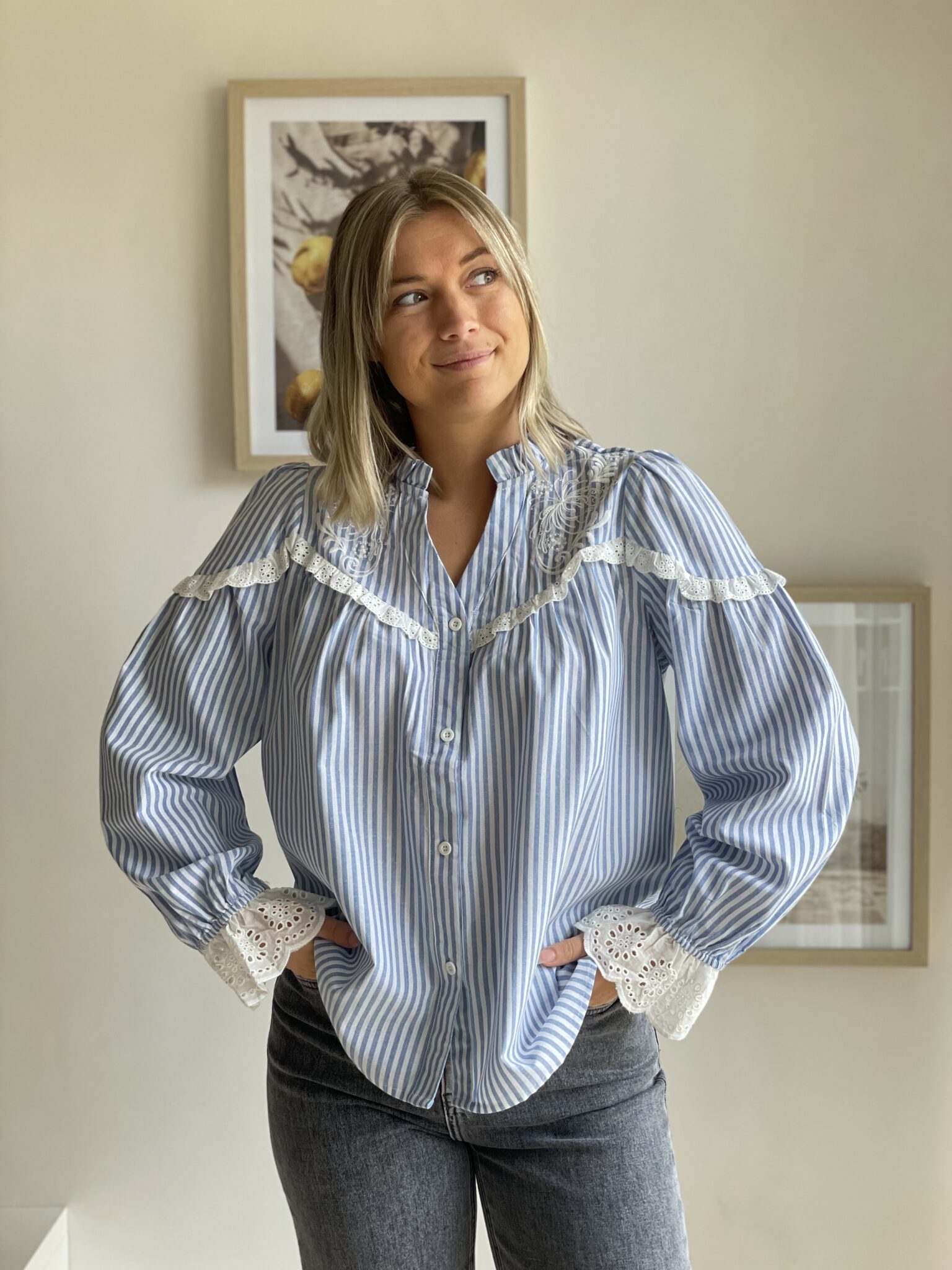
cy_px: 635
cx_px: 476
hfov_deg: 28.0
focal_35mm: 52
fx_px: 1907
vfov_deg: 36.8
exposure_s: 1/122
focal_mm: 6
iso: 80
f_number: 2
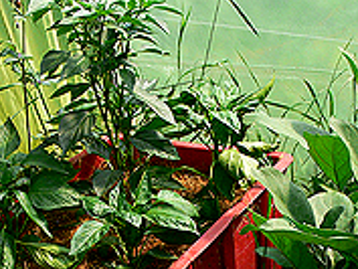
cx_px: 237
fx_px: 818
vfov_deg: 18.1
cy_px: 285
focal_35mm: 79
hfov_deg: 24.6
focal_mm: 7.4
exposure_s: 1/100
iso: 100
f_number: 5
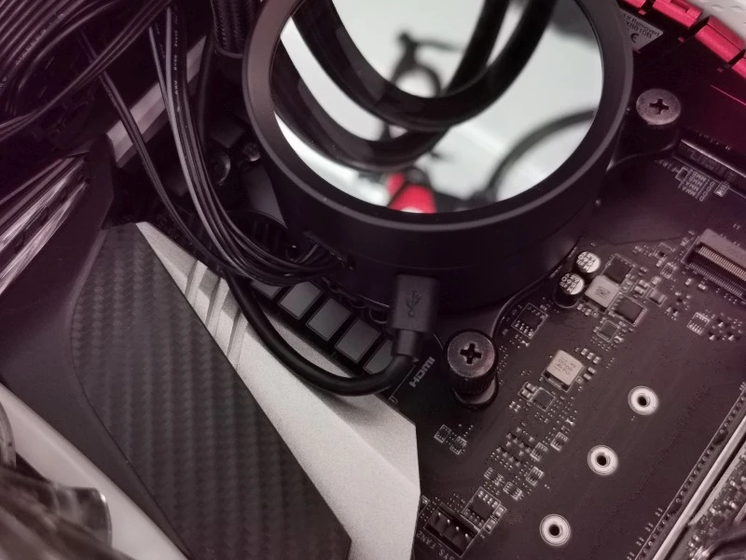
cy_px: 280
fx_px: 776
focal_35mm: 36
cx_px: 373
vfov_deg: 39.7
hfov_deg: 51.4
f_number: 1.6
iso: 500
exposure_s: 1/40
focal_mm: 5.56
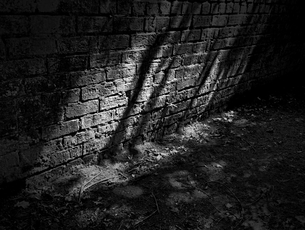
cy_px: 115
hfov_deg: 73.8
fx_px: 203
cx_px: 152
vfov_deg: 59.1
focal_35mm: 23
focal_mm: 6.7
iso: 50
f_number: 1.9
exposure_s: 1/164
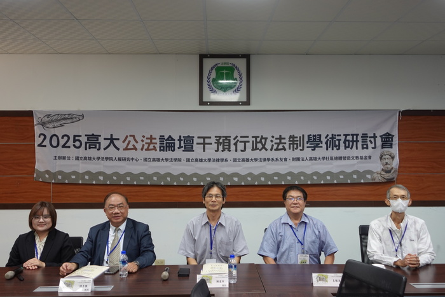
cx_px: 222
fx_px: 396
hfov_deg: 58.7
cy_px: 148
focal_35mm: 32
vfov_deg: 41.1
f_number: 2.8
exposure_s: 1/40
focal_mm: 12.39
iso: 250
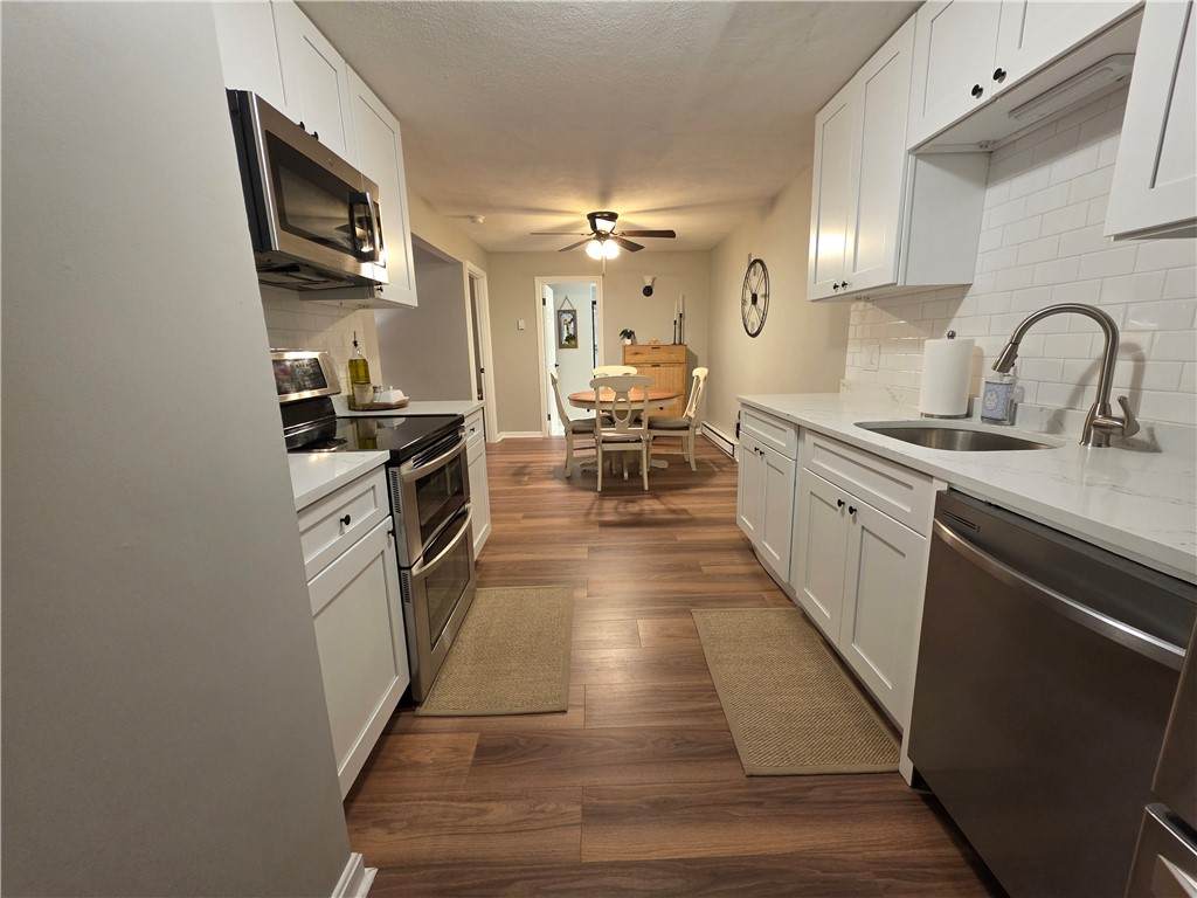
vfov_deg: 89.9
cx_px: 598
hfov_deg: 106.2
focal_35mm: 13
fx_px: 450
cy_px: 449
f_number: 1.9
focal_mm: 2.2
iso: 400
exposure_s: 1/60
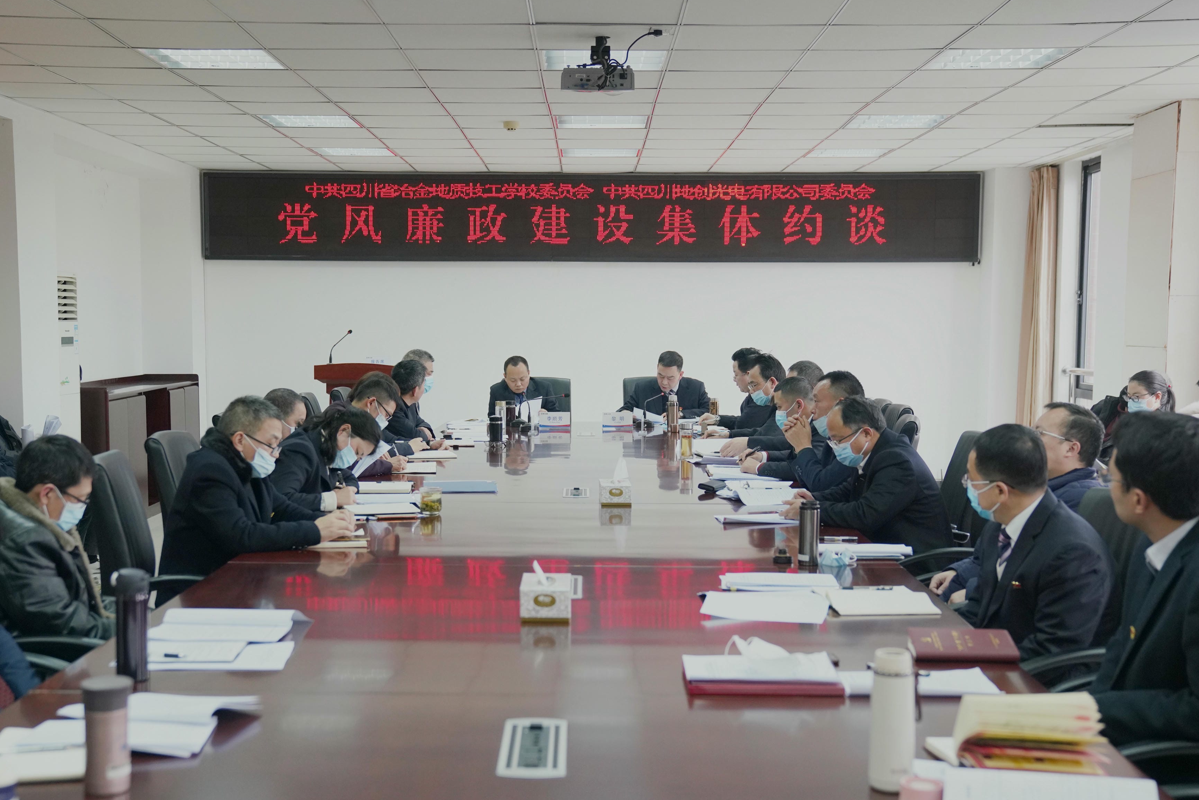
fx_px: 1565
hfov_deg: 41.9
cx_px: 577
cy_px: 443
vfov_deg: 28.6
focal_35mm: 47
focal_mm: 41
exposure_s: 1/160
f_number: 3.2
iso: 1600
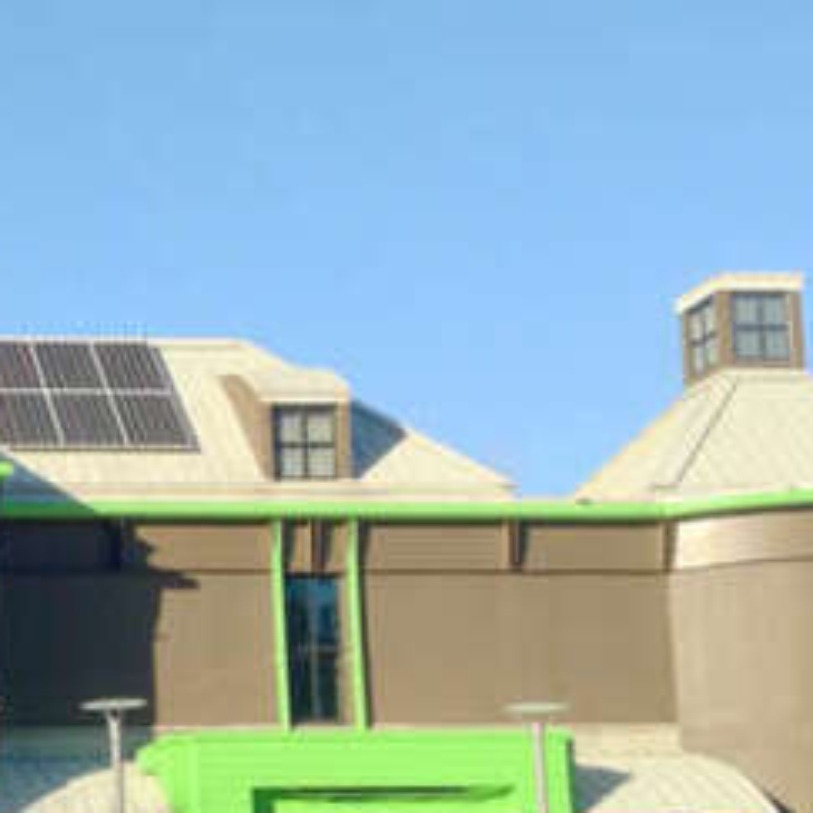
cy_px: 629
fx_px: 2551
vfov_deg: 18.0
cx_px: -120
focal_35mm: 96
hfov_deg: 17.4
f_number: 2.4
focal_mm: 4.12
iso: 50
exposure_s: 1/475
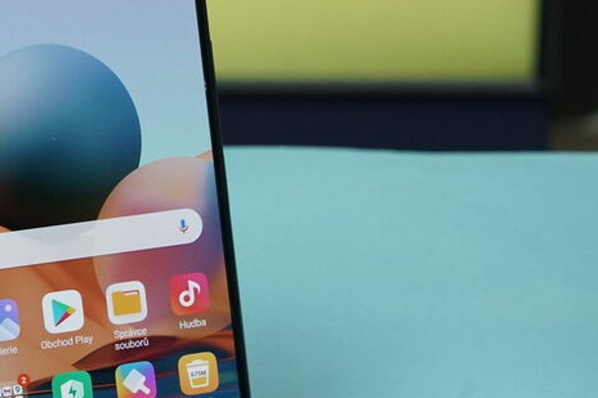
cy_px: 234
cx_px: 101
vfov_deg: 9.5
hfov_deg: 14.1
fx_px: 2408
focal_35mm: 145
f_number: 9
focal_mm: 70
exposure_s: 1/200
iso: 4000
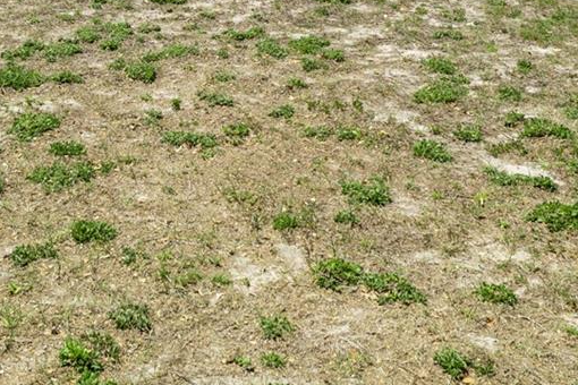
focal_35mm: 71
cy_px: -207
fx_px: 1133
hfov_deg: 28.6
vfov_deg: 17.2
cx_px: 233
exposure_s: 1/350
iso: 320
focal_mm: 15
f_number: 8
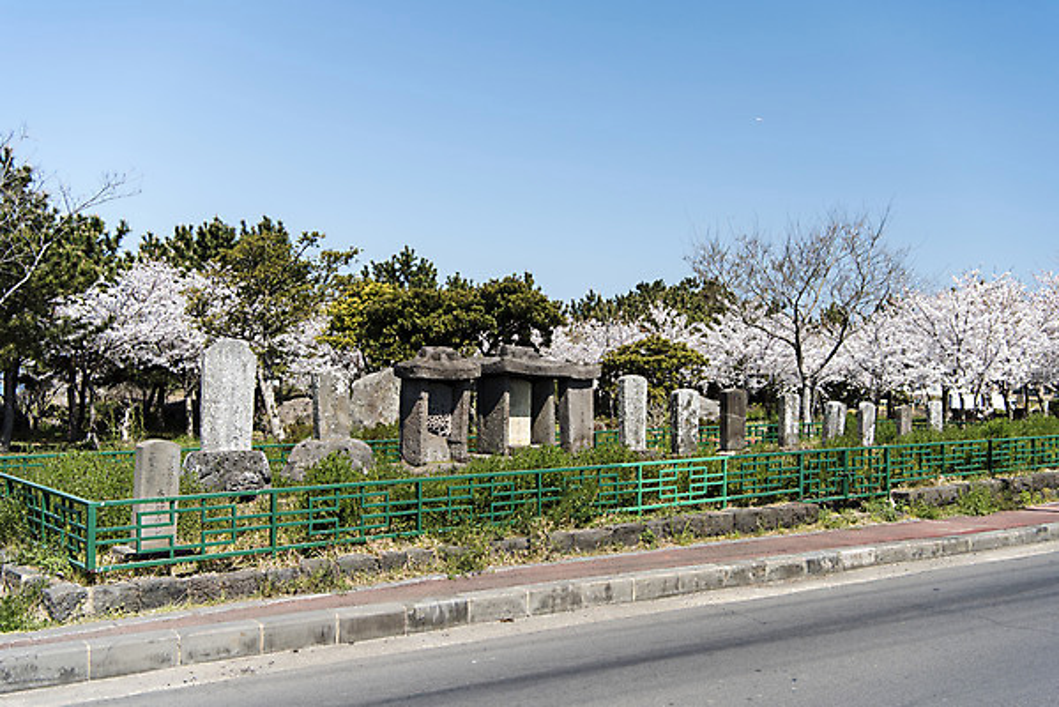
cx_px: 530
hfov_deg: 54.4
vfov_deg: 37.9
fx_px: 1030
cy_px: 354
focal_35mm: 35
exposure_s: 1/1600
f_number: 4.5
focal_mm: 35
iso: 250
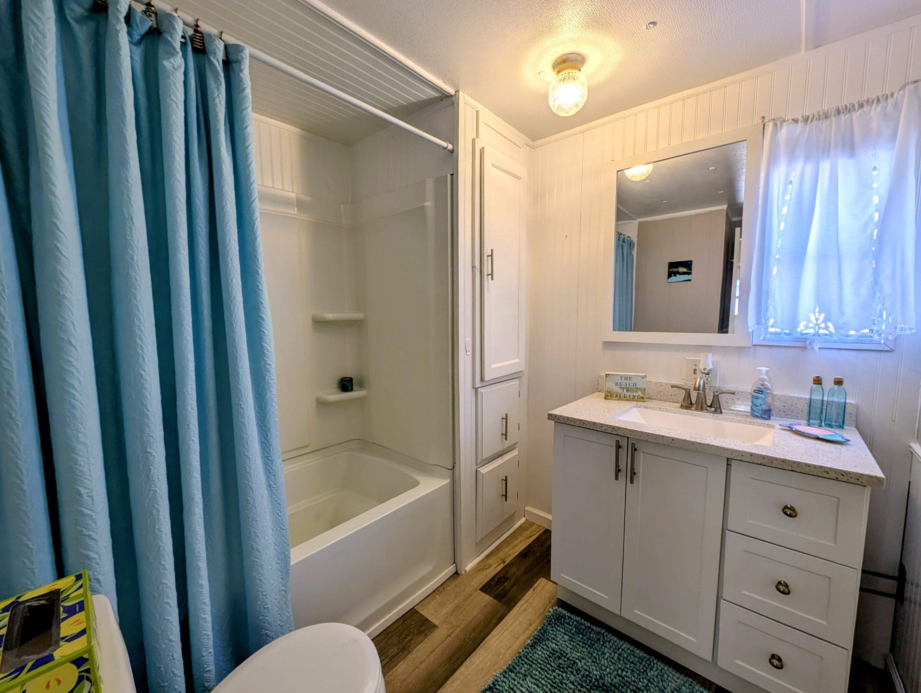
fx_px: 320
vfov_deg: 94.6
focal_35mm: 12
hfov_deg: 110.5
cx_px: 460
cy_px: 346
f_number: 1.95
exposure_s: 1/120
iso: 63
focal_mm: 2.23
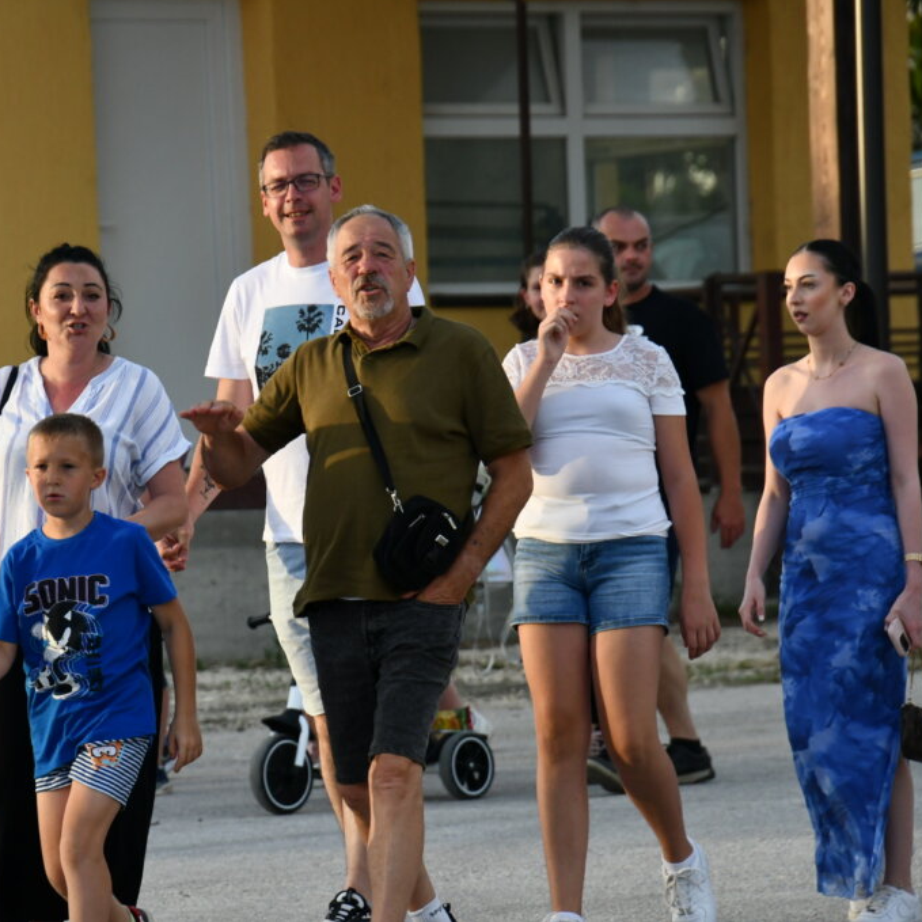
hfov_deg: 4.9
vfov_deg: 4.9
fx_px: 10698
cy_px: 460
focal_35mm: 355
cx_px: 330
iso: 720
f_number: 5.6
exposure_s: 1/1000
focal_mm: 185
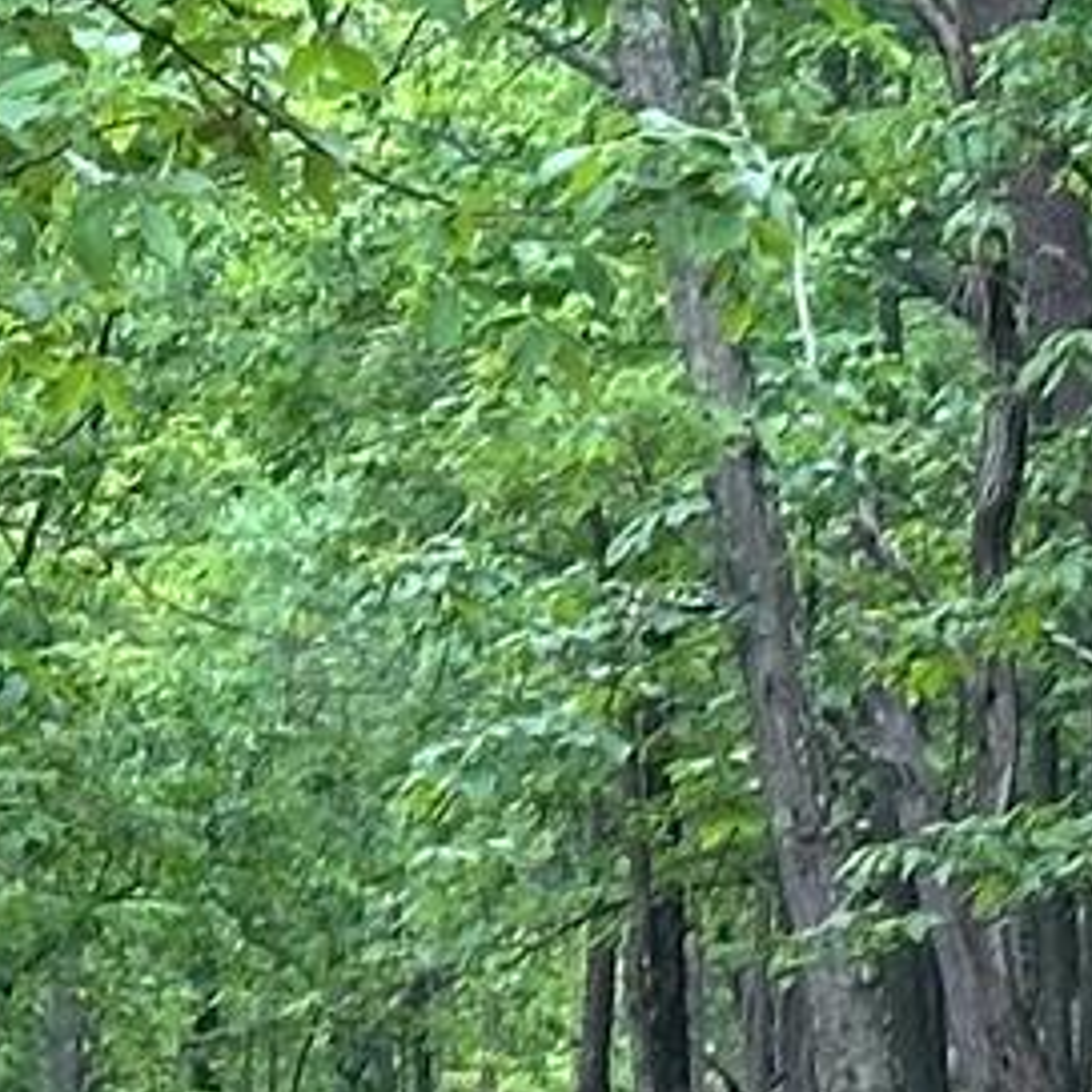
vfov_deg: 5.4
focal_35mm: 319
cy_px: 1951
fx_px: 11385
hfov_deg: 5.5
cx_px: -181
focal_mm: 6.86
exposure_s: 1/184
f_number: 1.78
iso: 64
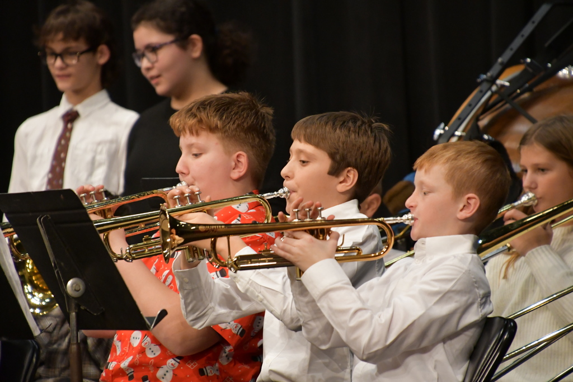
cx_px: 286
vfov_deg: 3.1
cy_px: 191
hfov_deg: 4.6
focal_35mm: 450
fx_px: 7163
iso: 4000
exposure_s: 1/125
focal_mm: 300
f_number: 6.3
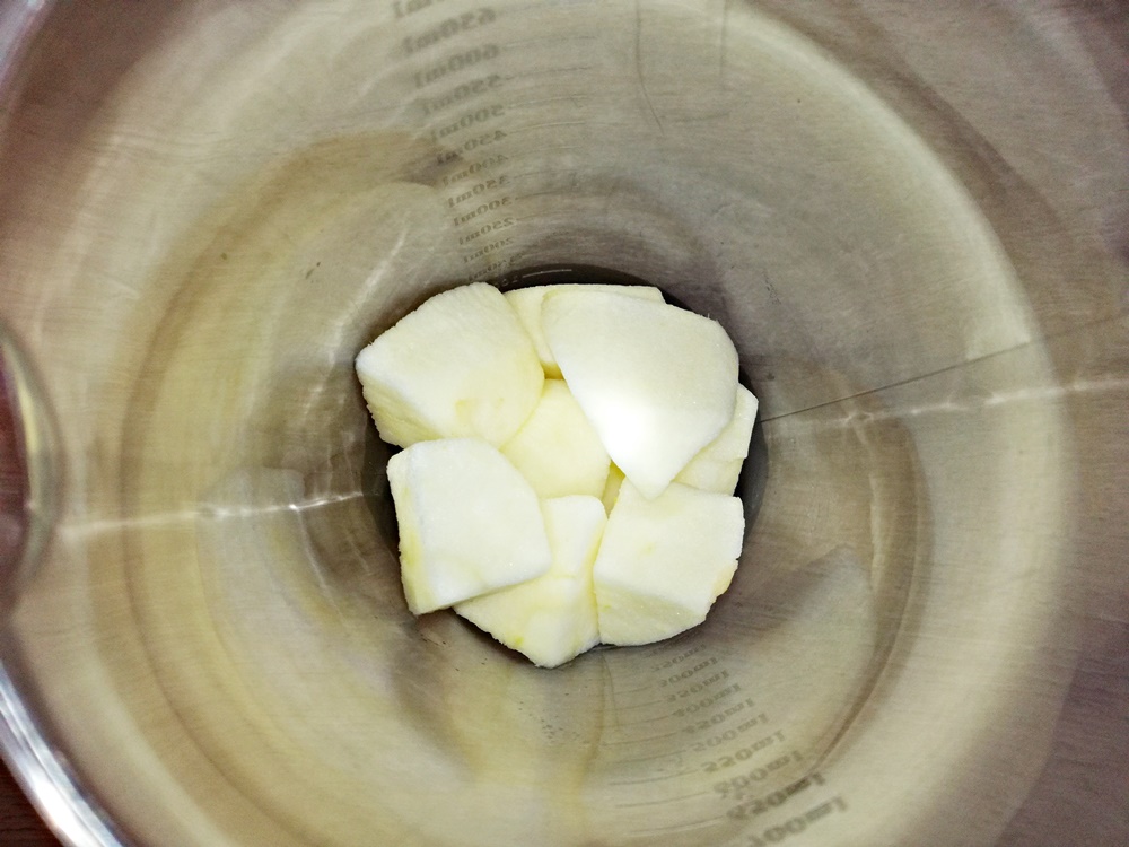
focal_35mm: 27
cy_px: 424
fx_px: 881
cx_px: 564
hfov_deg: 65.3
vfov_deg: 51.4
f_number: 2
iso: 80
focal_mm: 3.79
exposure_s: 1/100
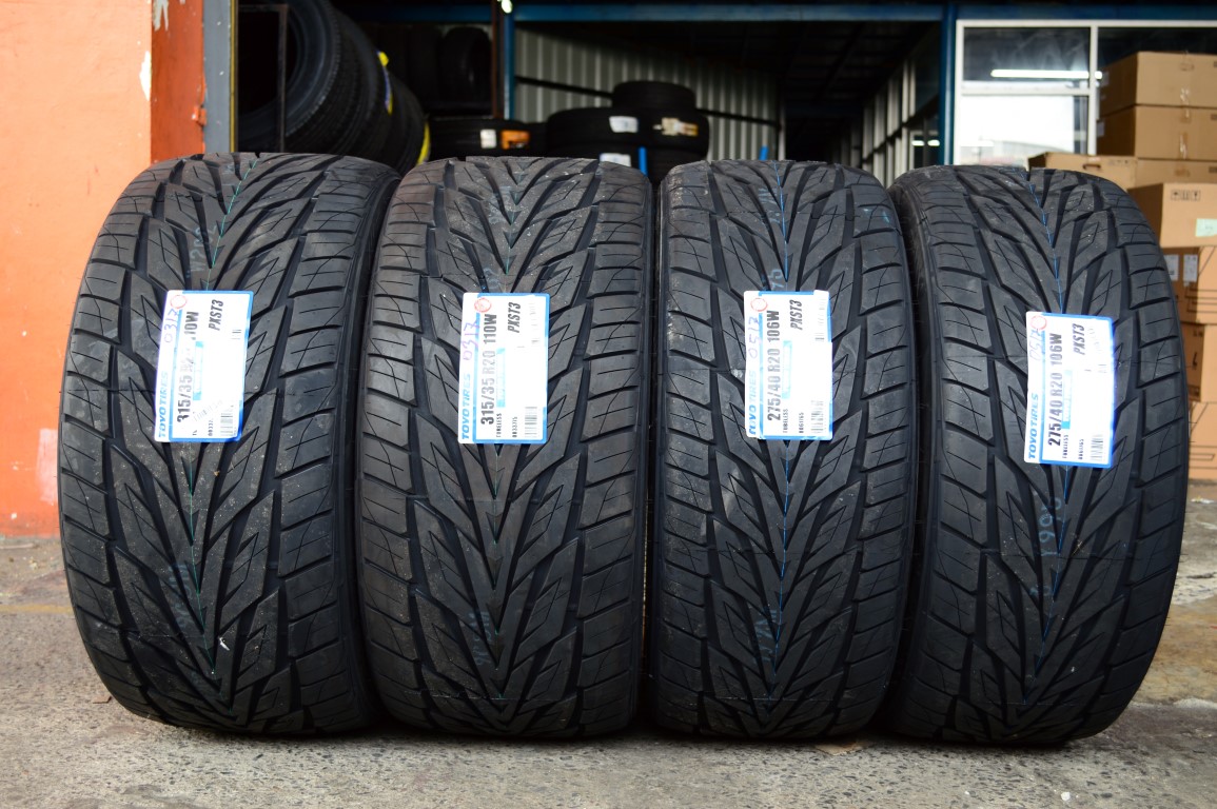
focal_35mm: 42
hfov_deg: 46.4
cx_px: 608
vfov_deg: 31.8
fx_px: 1419
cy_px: 404
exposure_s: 1/25
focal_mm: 28
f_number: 4.5
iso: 100
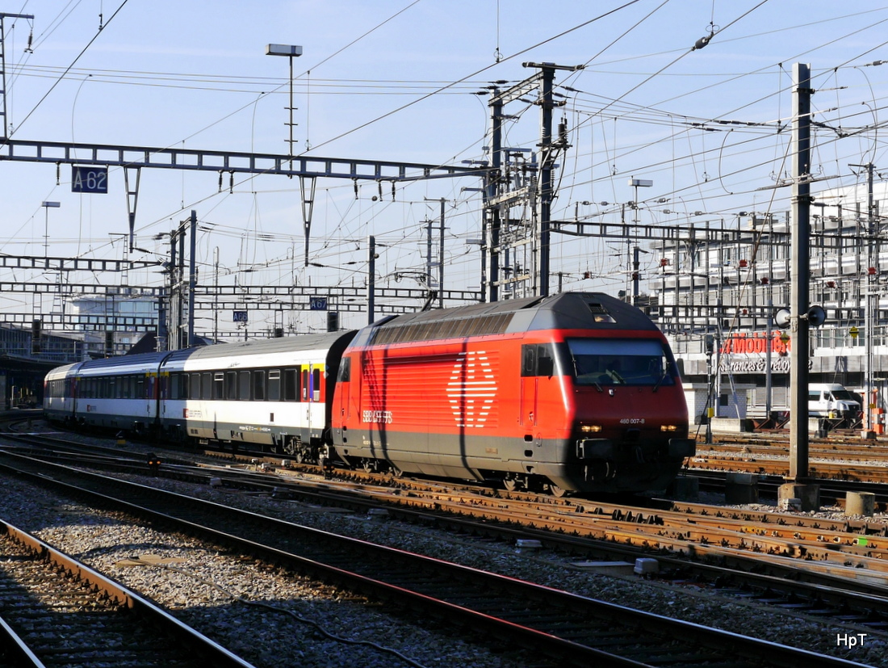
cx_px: 444
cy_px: 334
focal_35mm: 48
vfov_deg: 30.3
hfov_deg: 39.6
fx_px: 1232
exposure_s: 1/250
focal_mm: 24
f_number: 8
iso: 160
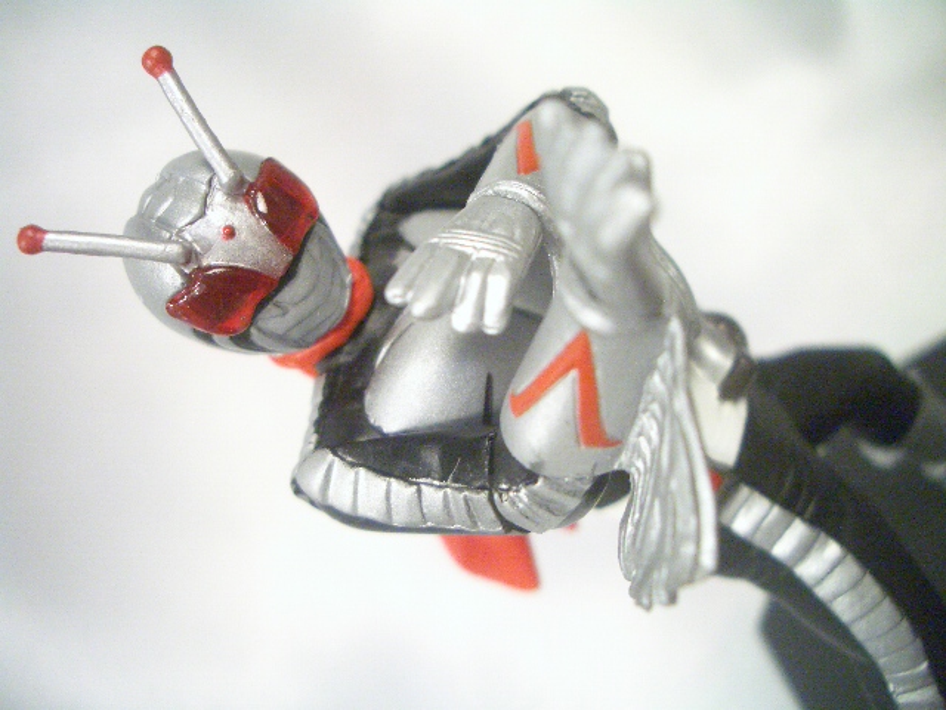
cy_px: 355
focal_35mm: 35
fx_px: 956
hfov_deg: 52.6
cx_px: 473
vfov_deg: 40.7
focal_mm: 5.8
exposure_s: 1/500
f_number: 2.6
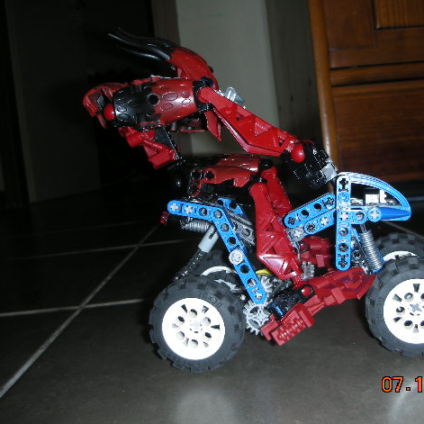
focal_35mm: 42
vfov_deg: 40.0
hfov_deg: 40.0
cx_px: 239
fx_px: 582
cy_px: 213
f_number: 2.8
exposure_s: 1/60
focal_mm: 5.8
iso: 50
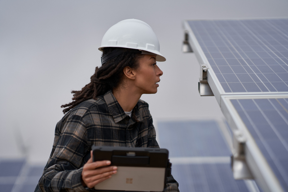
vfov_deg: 16.1
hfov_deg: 23.9
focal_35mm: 85
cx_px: 144
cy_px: 96
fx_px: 680
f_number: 1.8
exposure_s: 1/3200
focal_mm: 85
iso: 80
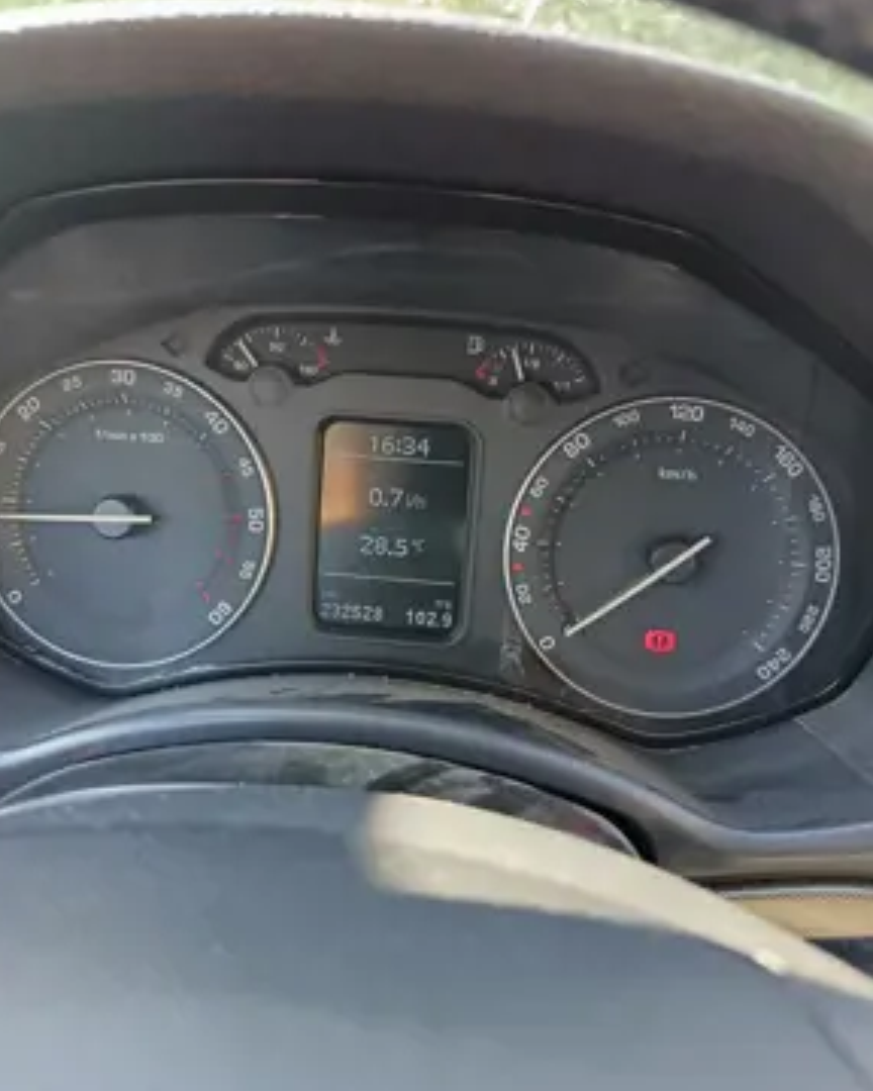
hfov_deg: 54.9
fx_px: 840
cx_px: 421
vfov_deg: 66.0
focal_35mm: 26
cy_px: 515
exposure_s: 1/33.3
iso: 633
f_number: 1.75
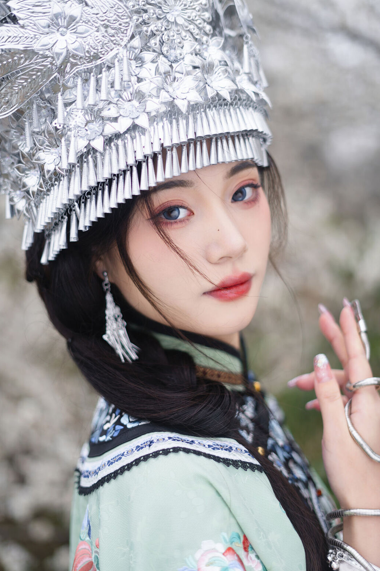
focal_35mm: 51
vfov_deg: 38.9
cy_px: 281
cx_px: 193
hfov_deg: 26.5
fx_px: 808
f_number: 1.8
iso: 125
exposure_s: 1/500
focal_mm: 50
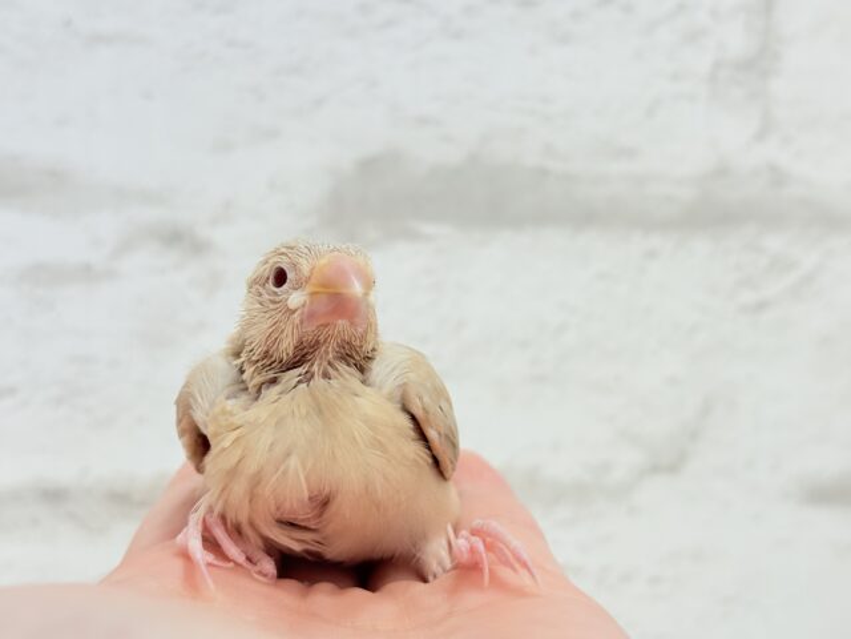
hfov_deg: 36.8
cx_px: 426
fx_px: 1278
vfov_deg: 28.0
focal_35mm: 52
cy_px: 320
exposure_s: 1/100
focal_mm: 5.96
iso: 80
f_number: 1.6
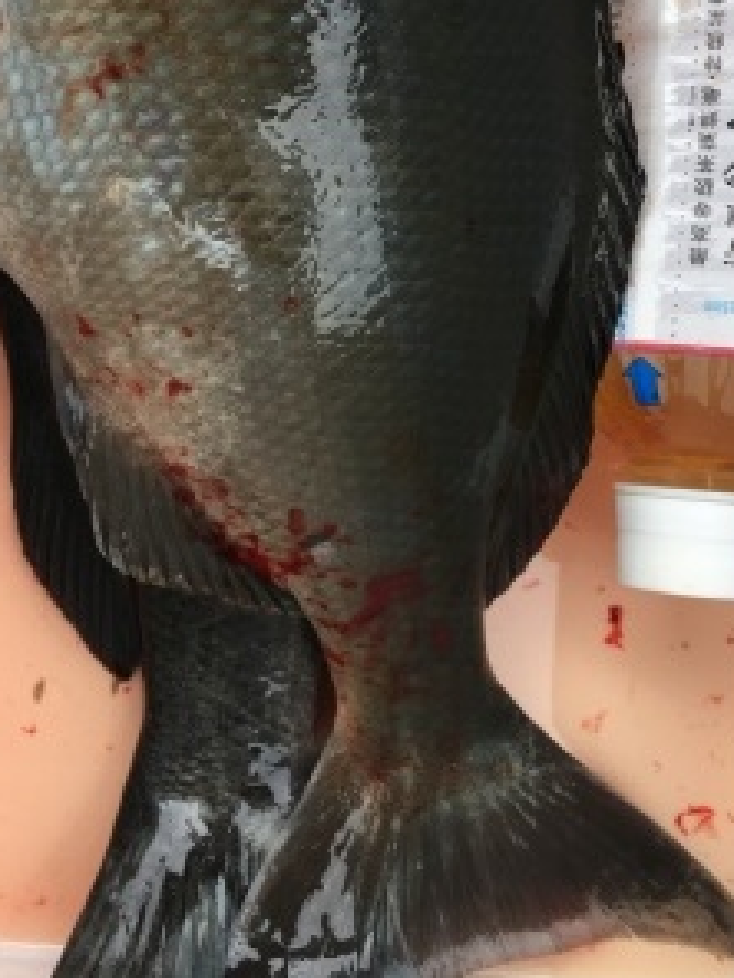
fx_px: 1385
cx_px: 180
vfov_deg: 38.5
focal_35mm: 49
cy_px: 330
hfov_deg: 29.2
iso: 25
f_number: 2.2
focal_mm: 4.15
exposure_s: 1/120
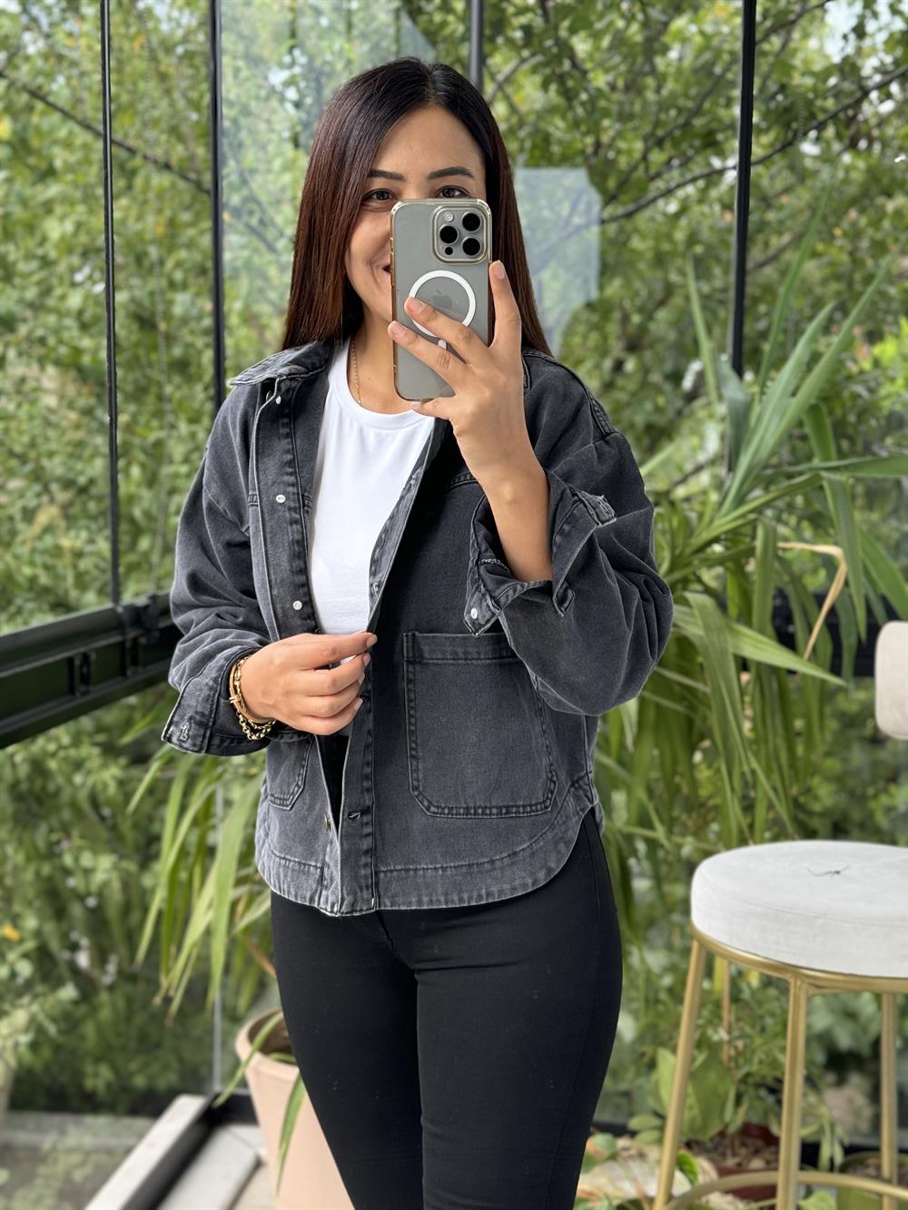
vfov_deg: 39.7
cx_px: 454
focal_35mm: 48
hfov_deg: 30.3
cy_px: 605
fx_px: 1678
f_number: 1.78
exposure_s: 1/112
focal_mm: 6.76
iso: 100
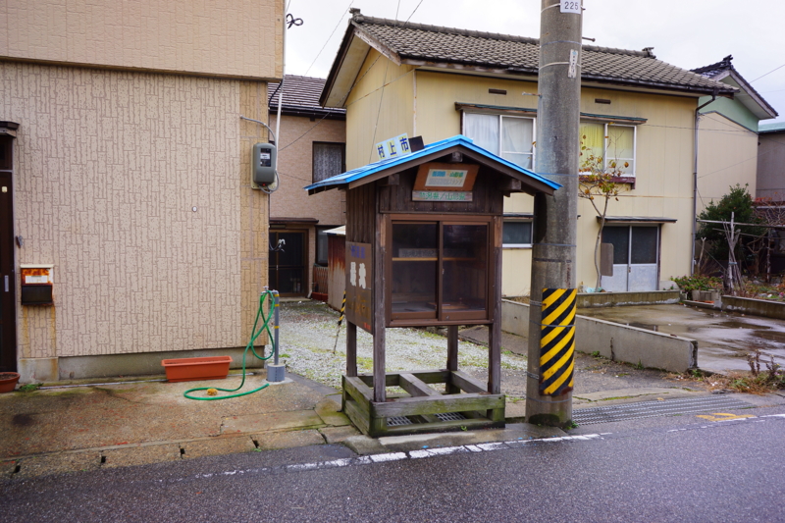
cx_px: 392
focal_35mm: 30
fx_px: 654
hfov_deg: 61.9
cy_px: 262
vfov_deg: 43.6
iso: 100
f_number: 5
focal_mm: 20
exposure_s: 1/100
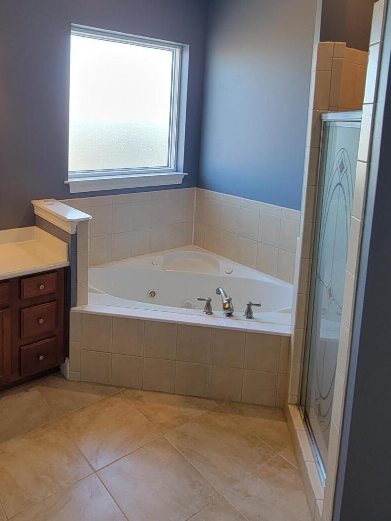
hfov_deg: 54.2
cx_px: 145
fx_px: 377
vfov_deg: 67.0
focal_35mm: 25
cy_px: 163
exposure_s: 1/60
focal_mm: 2.2
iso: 80
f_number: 2.2
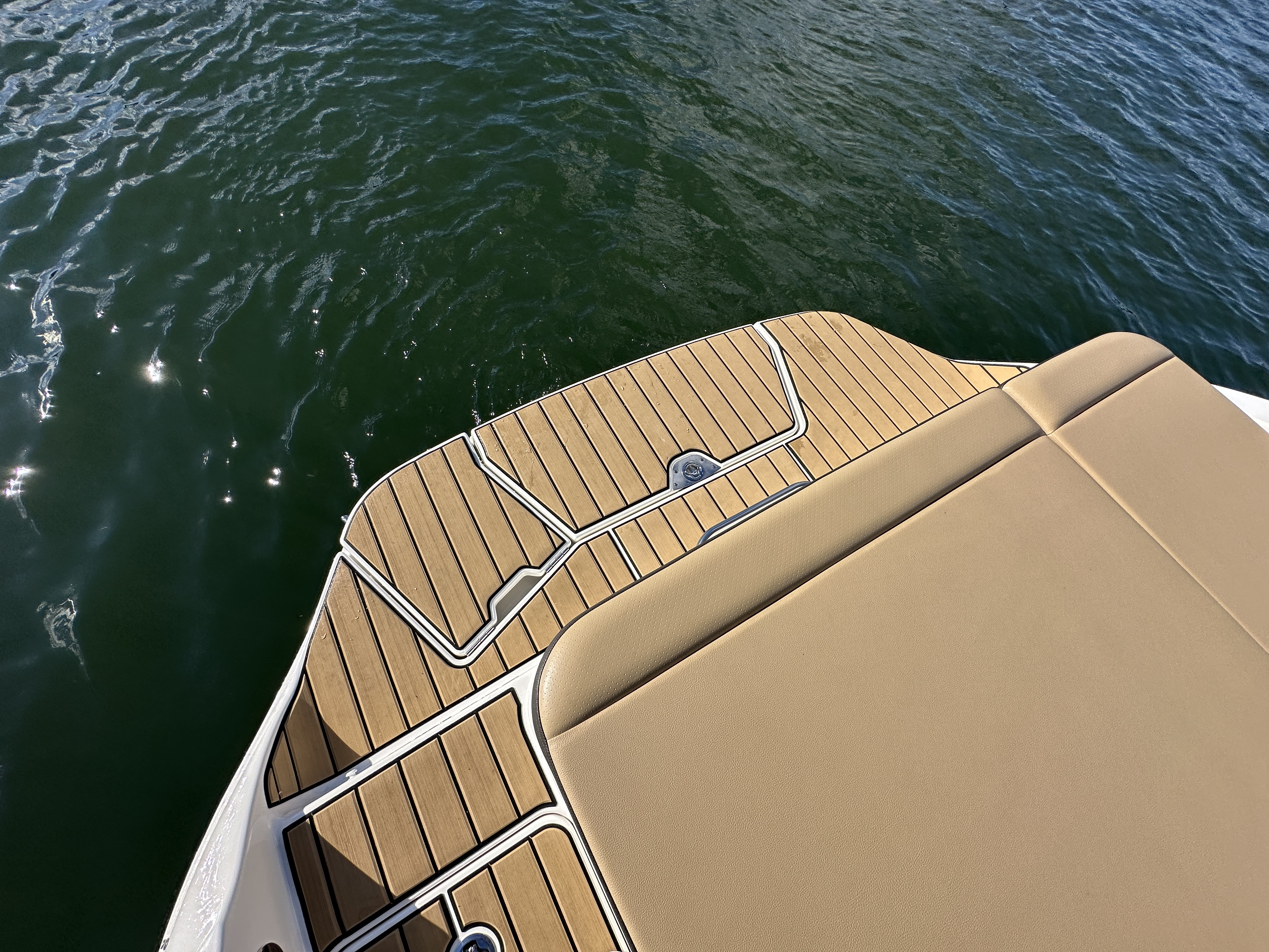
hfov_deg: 102.1
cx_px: 634
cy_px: 476
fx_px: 513
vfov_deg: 85.7
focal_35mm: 14
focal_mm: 2.22
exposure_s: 1/2618
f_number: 2.2
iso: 50
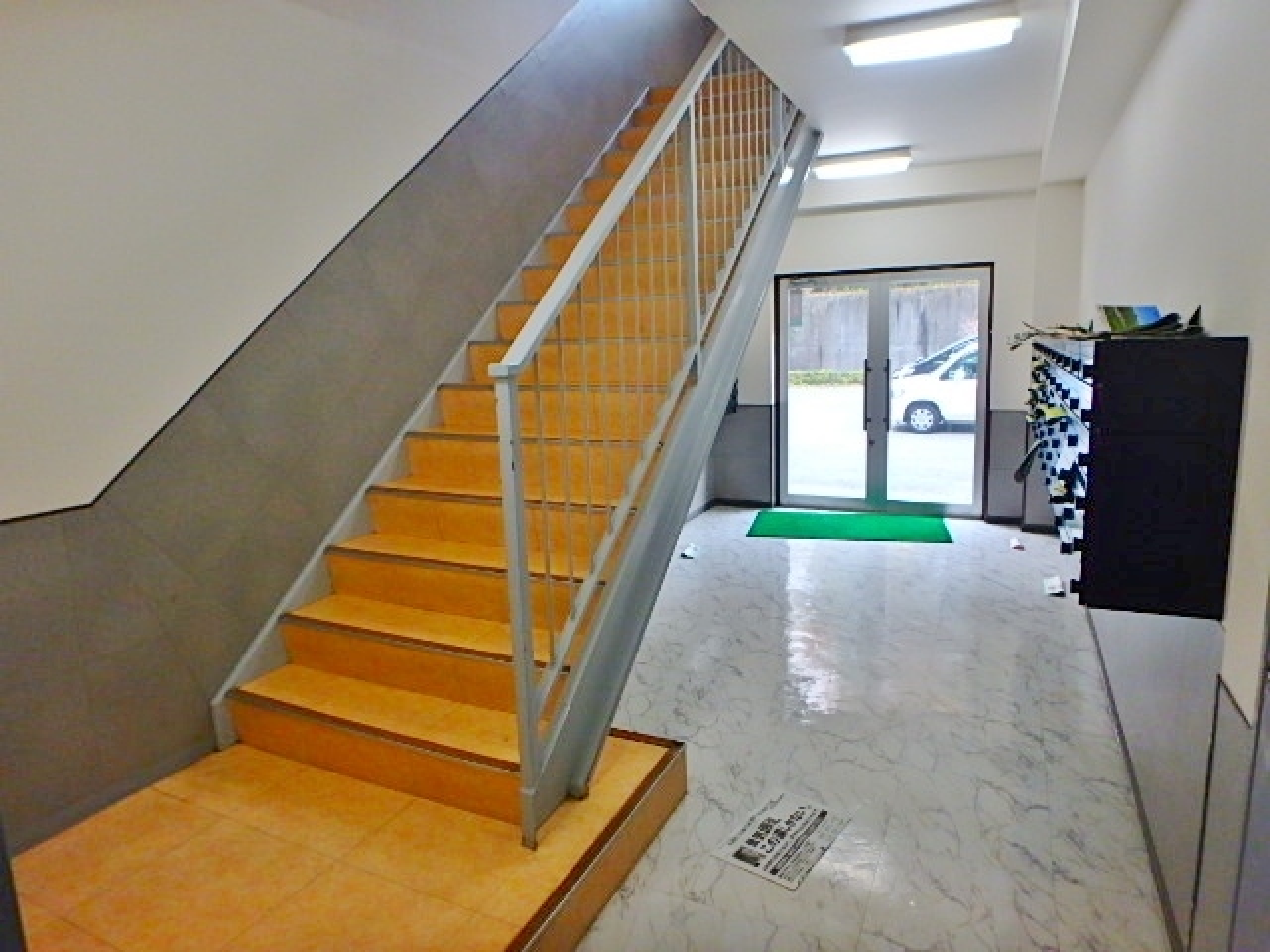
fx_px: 770
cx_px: 635
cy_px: 476
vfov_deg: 63.4
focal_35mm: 21
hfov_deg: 79.0
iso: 200
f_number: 3.5
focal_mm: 3.7
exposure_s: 1/40
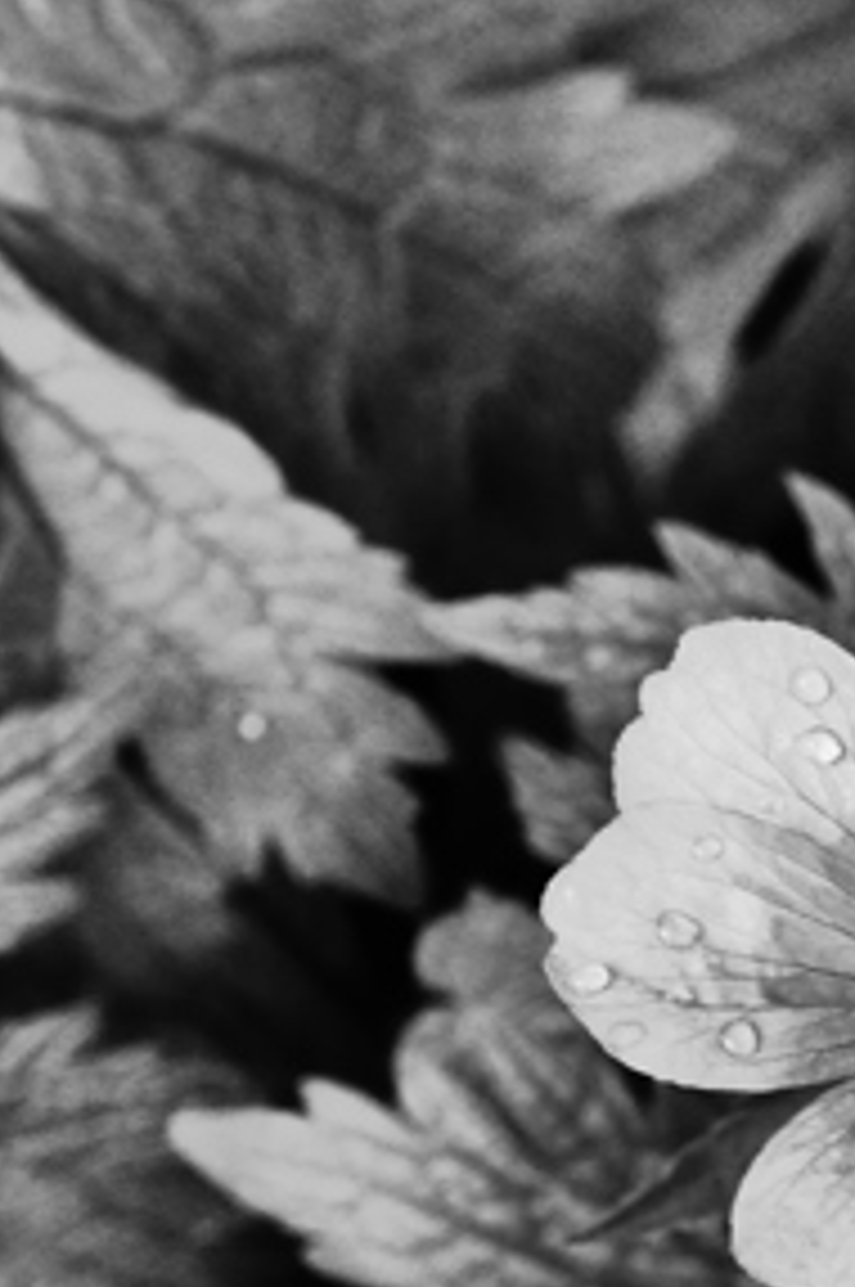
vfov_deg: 10.8
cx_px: 1053
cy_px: 940
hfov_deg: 7.2
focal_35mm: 190
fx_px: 6785
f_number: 4.6
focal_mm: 15.6
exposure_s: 1/80
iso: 320
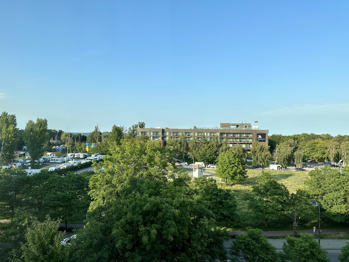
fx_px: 242
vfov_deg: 56.8
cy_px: 131
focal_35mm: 24
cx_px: 174
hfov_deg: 71.6
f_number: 1.78
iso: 80
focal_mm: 6.86
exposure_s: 1/1949
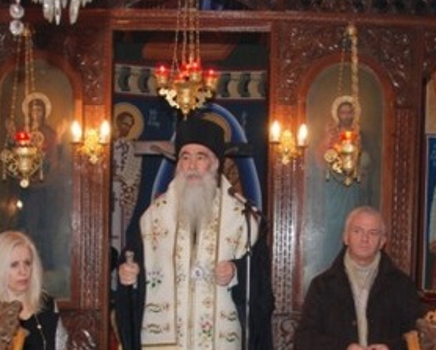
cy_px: 338
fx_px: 801
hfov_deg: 30.4
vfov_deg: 23.7
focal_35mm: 62
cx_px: 245
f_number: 3.5
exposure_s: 1/50
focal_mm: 18
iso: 400
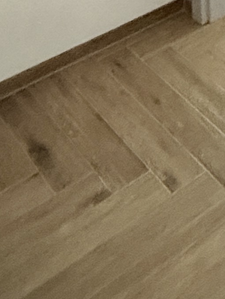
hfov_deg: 16.1
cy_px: -283
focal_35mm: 83
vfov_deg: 17.5
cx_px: 349
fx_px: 719
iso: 800
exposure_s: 1/60
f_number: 2.2
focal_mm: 2.22
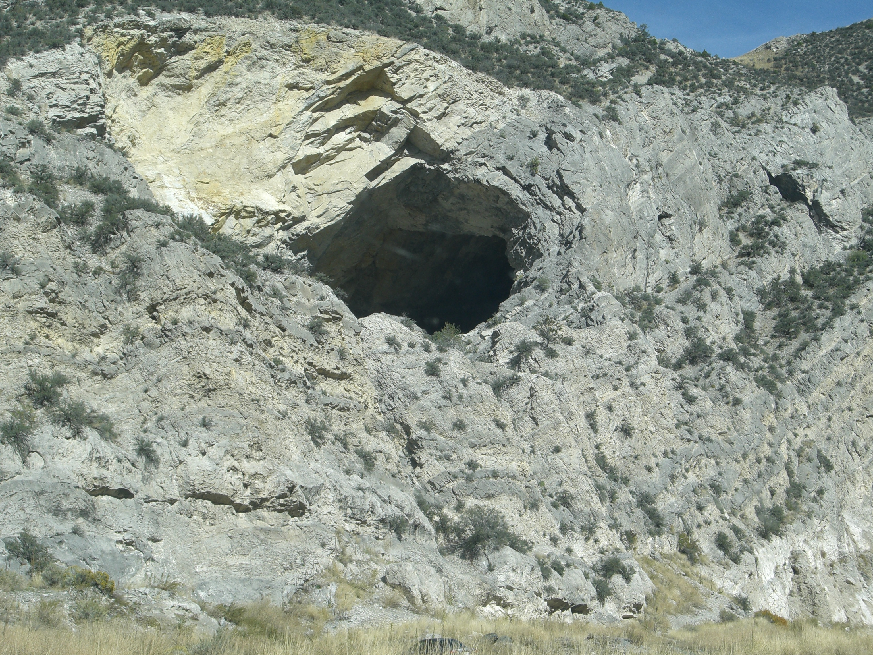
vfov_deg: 21.6
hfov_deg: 28.6
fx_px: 1715
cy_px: 328
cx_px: 436
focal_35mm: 68
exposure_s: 1/500
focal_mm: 14.2
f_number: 5.6
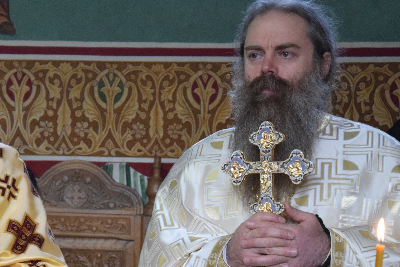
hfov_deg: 11.6
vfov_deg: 7.8
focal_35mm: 176
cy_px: 226
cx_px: 35
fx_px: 1956
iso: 2500
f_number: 5
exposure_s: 1/100
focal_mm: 58
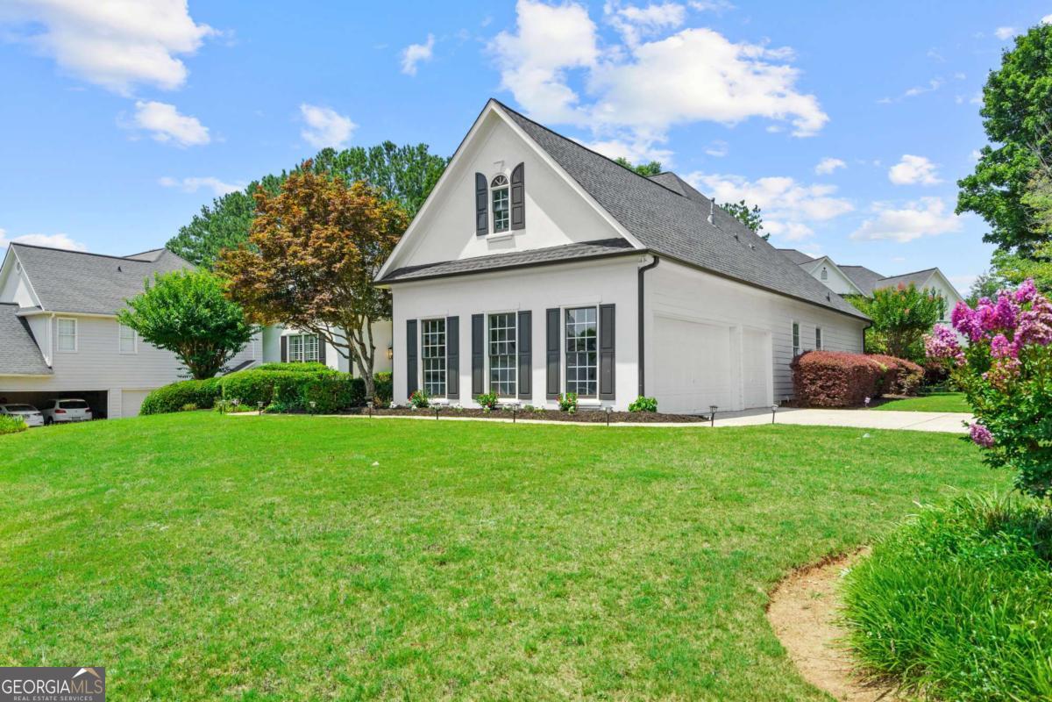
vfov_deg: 53.1
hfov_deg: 73.7
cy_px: 351
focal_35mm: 24
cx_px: 526
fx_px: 701
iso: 1250
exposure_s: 1/2000
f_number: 6.3
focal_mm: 24
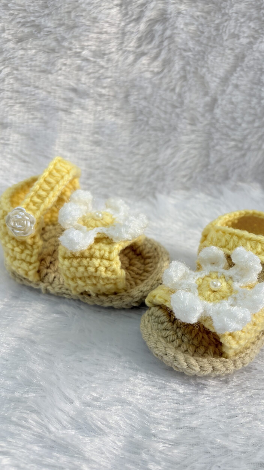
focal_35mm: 29
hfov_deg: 40.0
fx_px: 361
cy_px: 234
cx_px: 162
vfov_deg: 66.1
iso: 80
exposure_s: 1/100
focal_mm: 5.96
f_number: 1.6
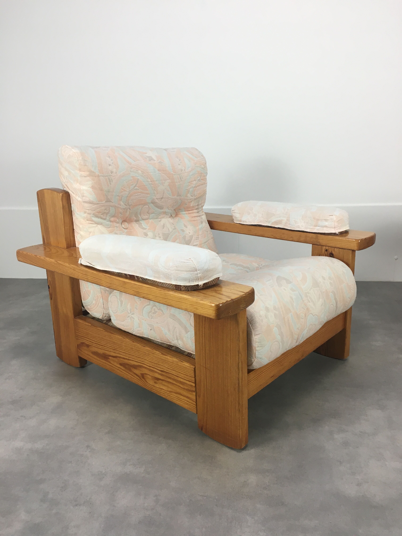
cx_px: 201
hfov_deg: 48.2
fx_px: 449
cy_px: 268
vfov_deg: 61.7
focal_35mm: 29
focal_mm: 4.15
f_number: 2.2
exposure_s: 1/33
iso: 40
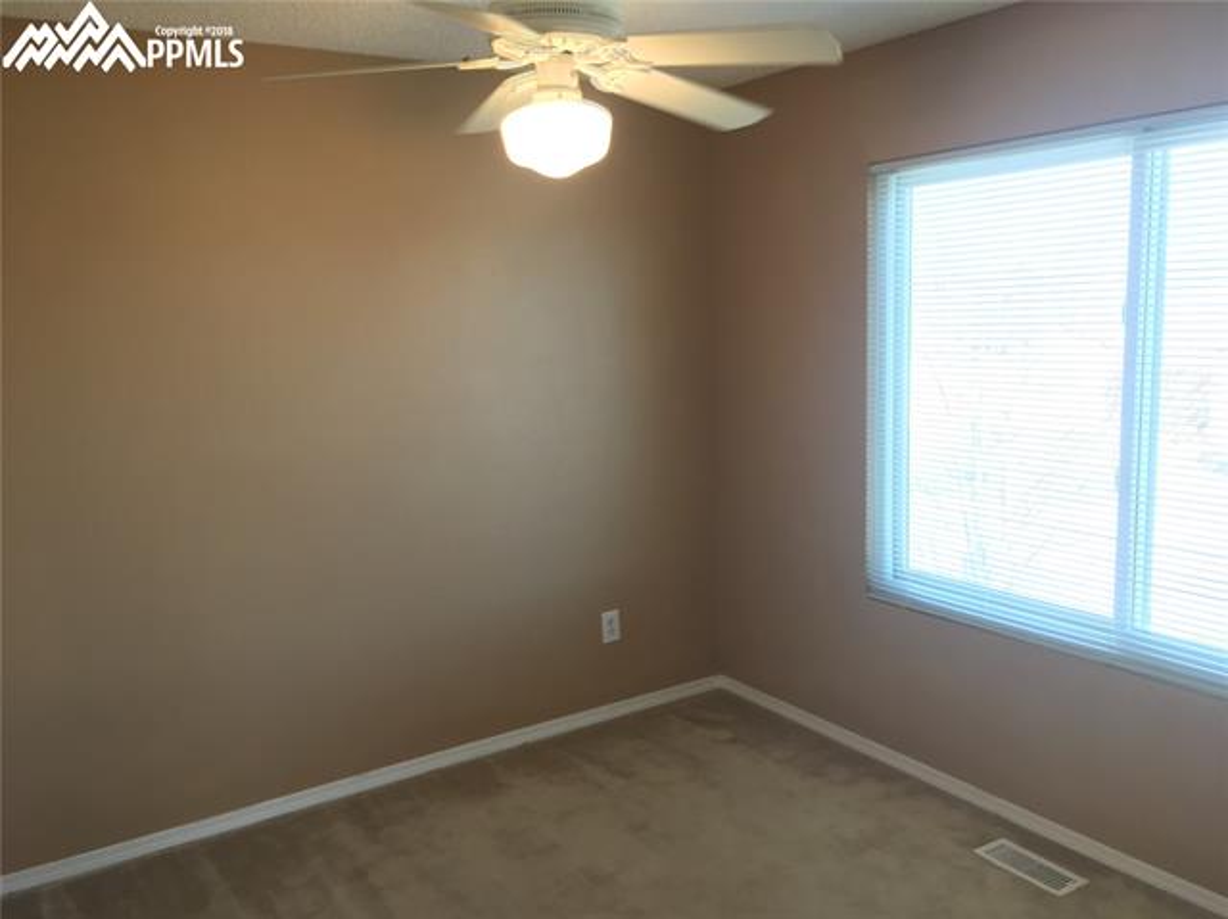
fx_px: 1028
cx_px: 614
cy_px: 460
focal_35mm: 29
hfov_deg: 61.7
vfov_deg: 48.2
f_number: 2.2
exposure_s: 1/30
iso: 40
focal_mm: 4.15
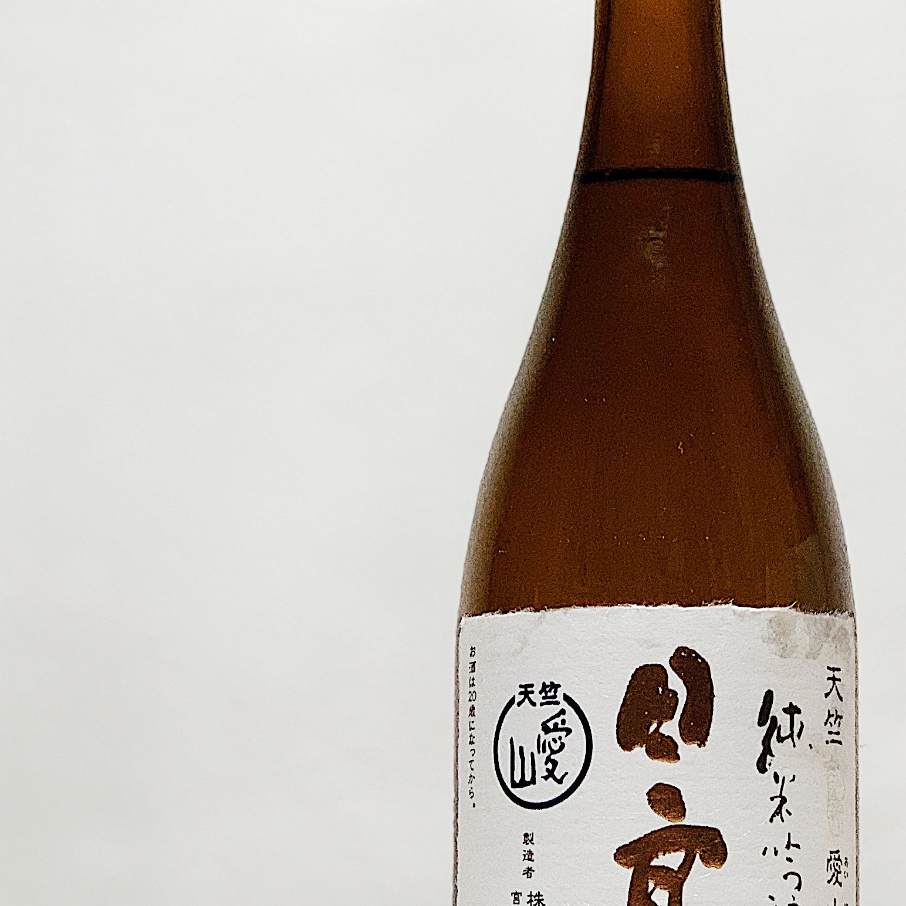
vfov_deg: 14.5
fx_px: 3553
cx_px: 655
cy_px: 569
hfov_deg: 14.5
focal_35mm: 120
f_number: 2.4
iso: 64
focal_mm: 6
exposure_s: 1/97
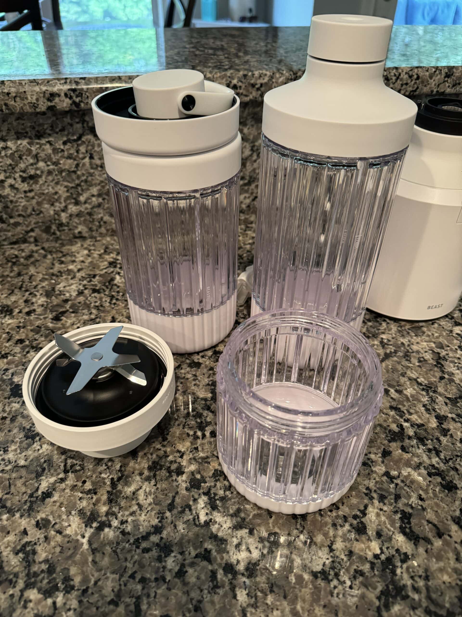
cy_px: 308
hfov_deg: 56.8
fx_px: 427
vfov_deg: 71.6
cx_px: 231
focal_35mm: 24
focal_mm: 6.86
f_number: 1.78
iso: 640
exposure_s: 1/60
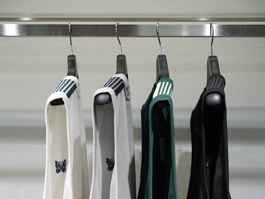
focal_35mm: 71
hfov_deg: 27.3
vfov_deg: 20.1
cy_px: 195
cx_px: 132
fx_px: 545
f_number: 4
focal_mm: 49.1
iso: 640
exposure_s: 1/160
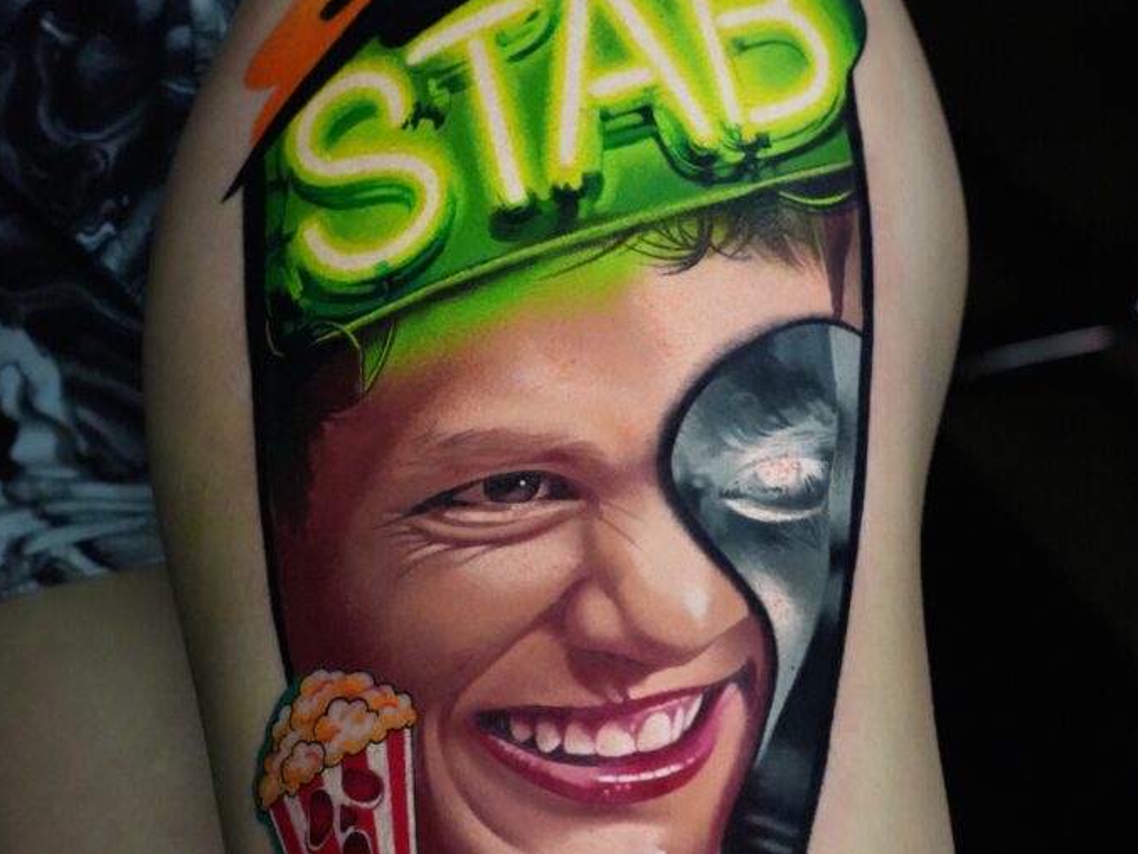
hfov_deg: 19.3
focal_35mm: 102
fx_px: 3353
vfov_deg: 14.5
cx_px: 570
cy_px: 579
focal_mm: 70
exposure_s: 1/400
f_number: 8
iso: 16000
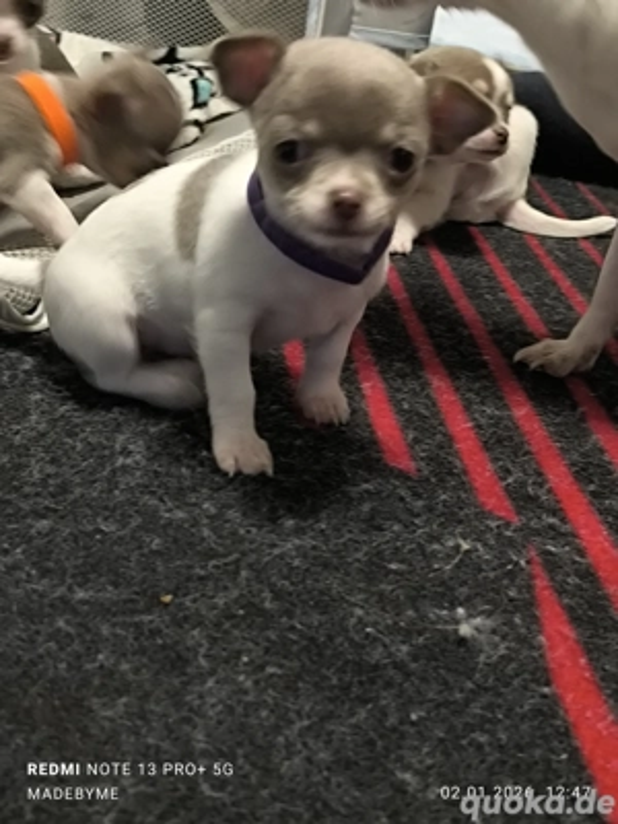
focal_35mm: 53
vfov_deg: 36.2
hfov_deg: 27.5
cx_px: 309
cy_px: 412
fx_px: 1262
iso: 1600
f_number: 1.65
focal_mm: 6.14
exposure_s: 1/25
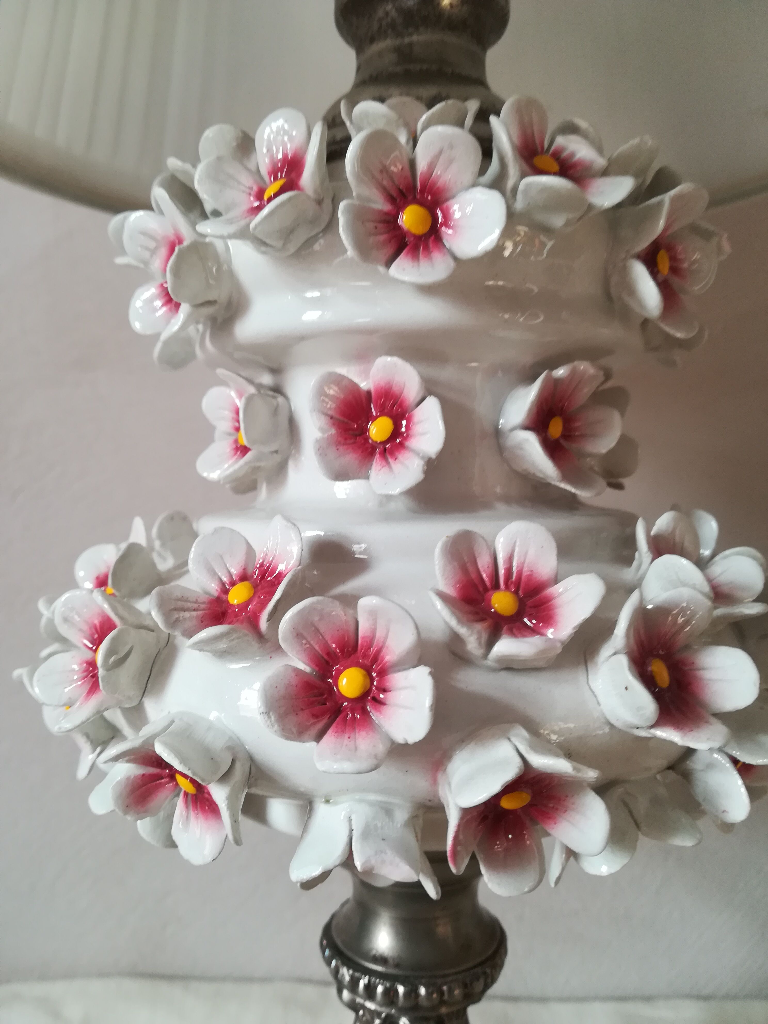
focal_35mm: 26
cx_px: 384
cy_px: 512
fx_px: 769
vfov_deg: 67.3
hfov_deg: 53.1
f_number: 2.2
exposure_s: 1/33.3
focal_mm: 3.83
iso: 125
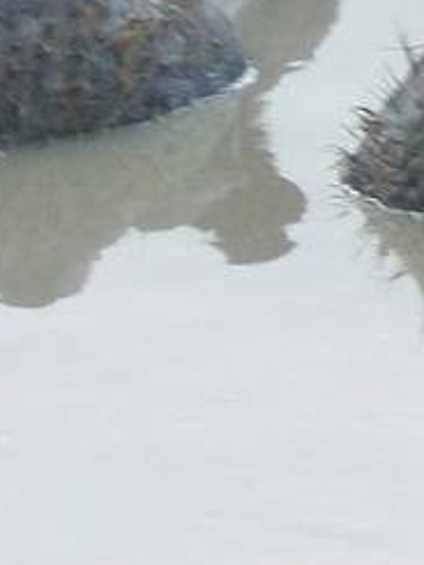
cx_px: 1090
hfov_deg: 2.4
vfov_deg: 3.1
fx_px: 10215
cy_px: -607
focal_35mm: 626
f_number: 5.2
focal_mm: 17.1
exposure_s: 1/60
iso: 99
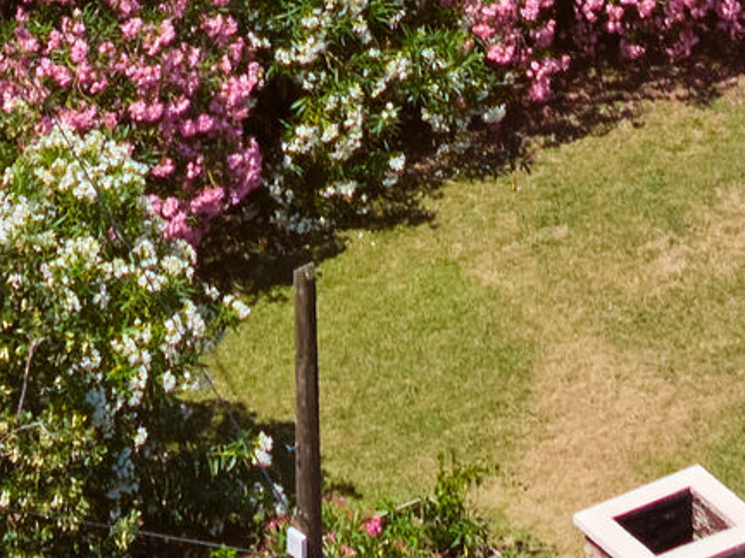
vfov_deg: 3.2
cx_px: 352
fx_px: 9771
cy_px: -1132
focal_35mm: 454
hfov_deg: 4.4
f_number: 2.8
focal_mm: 19.35
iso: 130
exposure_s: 1/1600
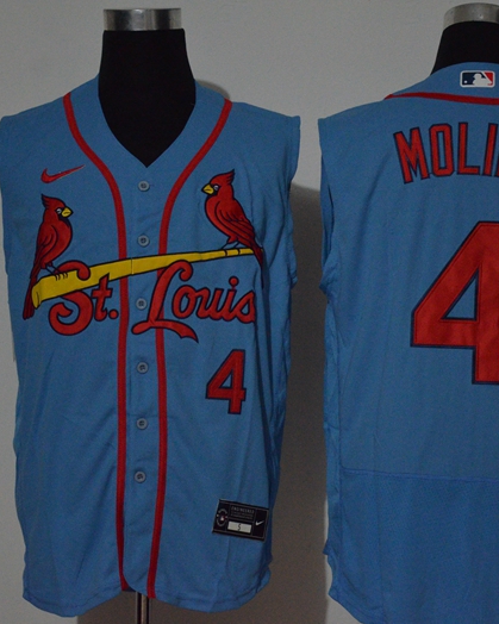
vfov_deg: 18.6
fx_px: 1902
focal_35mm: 103
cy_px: 311
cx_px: 295
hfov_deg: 14.9
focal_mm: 48
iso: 4000
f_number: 4.5
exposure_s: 1/40
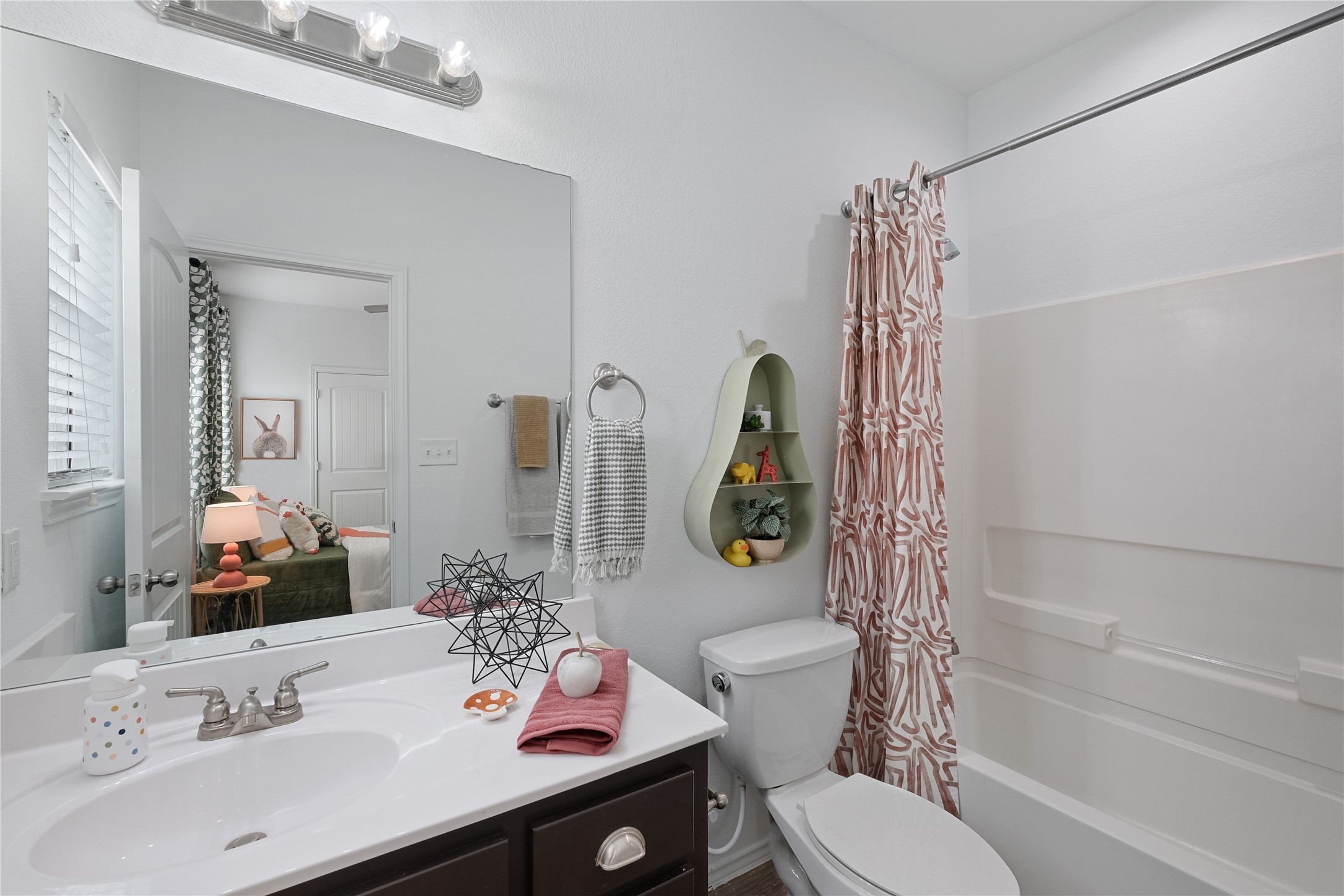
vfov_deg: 77.3
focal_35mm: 15
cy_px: 448
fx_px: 560
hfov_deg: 100.4
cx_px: 672
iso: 640
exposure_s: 1/15
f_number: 7.1
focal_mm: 10
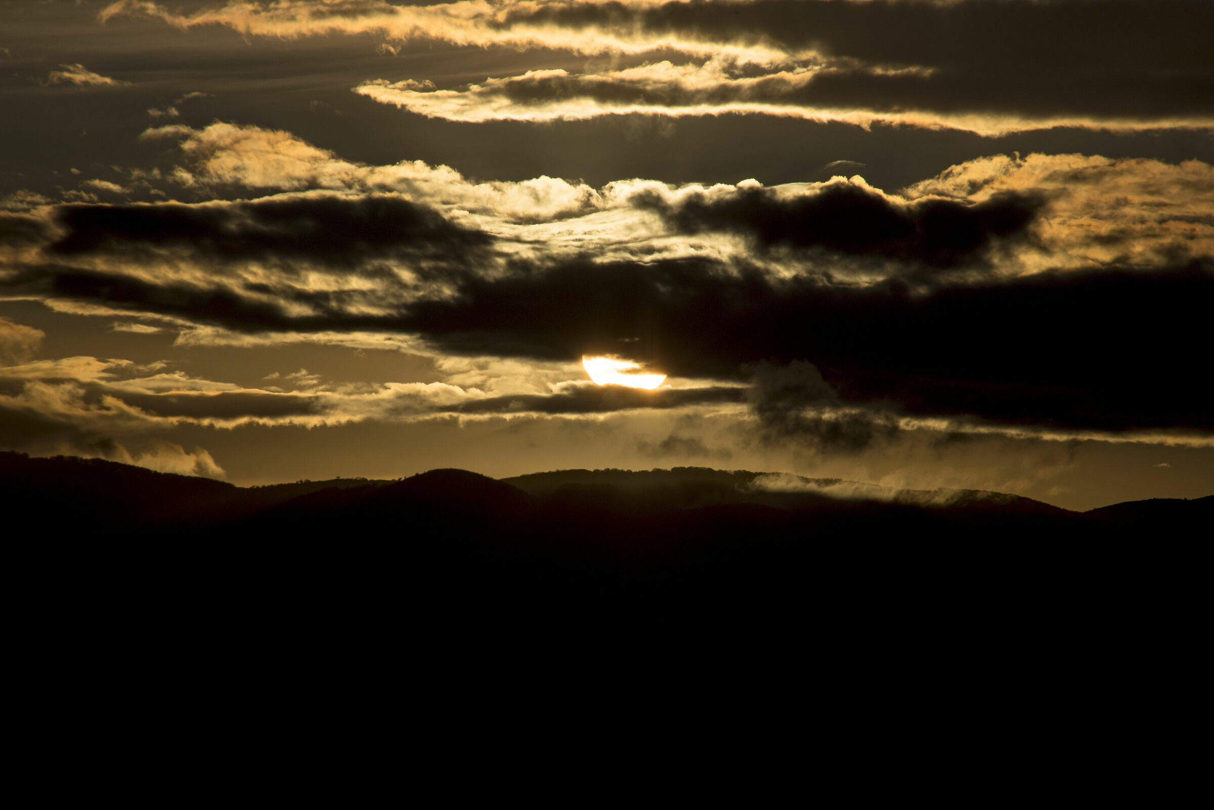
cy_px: 405
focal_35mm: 300
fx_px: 10120
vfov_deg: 4.6
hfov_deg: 6.9
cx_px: 607
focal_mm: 300
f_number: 20
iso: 125
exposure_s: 1/4000
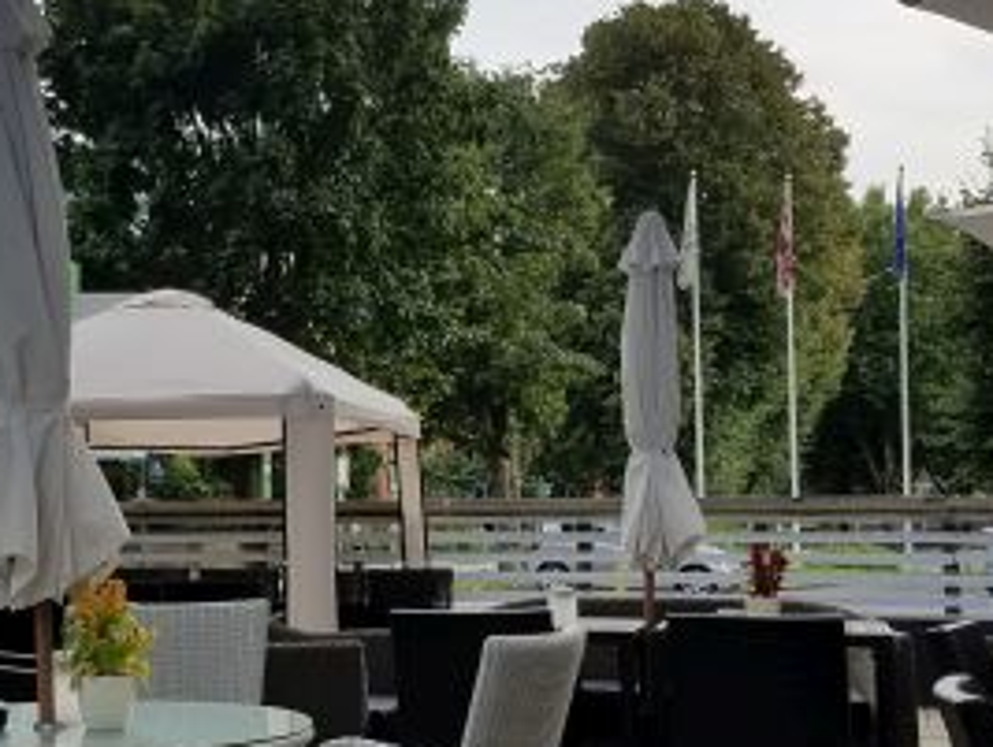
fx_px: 2011
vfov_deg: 21.0
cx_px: 301
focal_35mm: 70
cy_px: 312
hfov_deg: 27.5
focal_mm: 4.2
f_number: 1.7
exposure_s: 1/1546
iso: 50
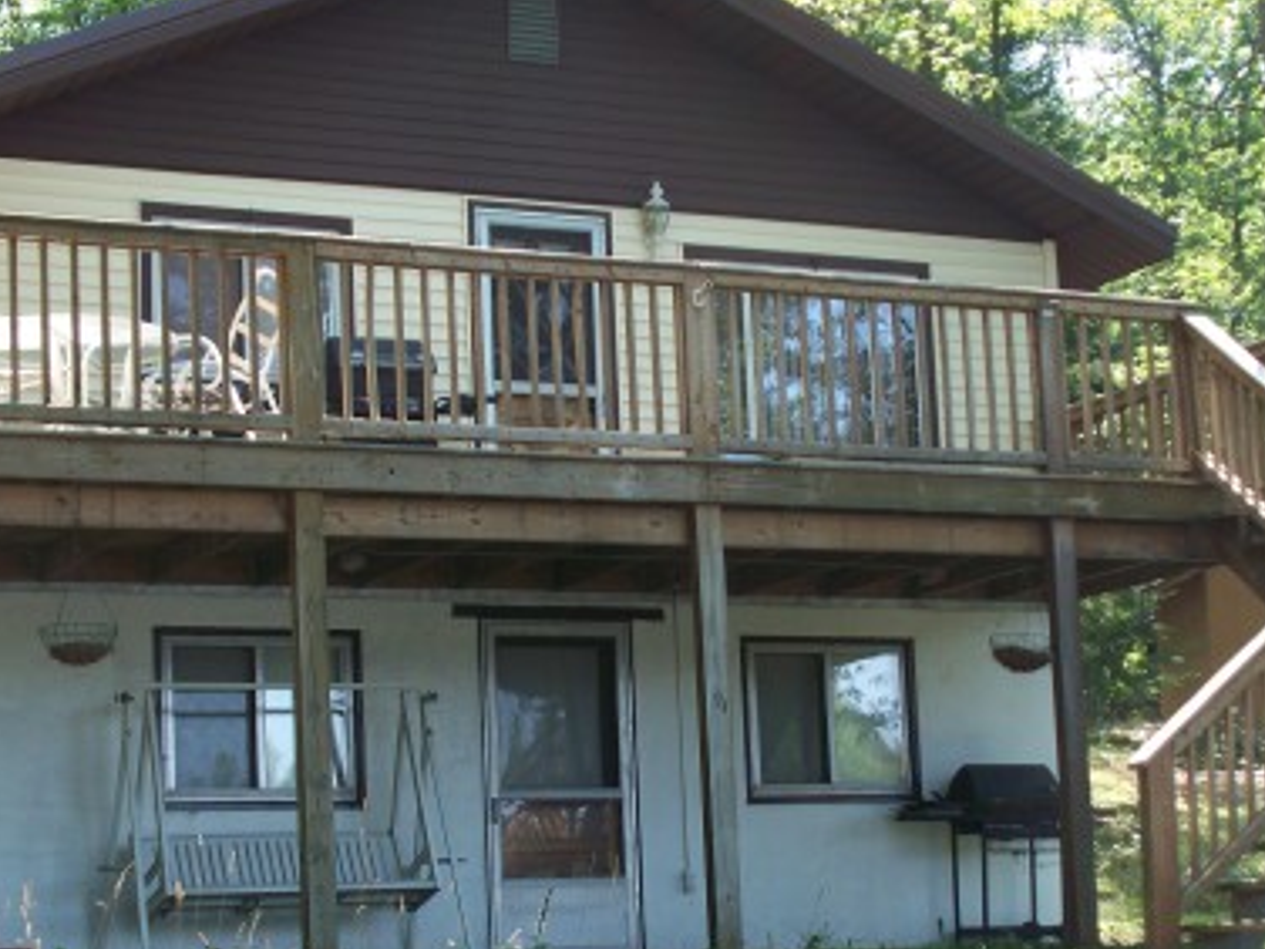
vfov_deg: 18.4
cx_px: 673
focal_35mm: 80
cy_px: 555
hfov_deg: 24.4
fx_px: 2924
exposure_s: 1/125
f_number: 2.9
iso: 64
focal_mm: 9.86
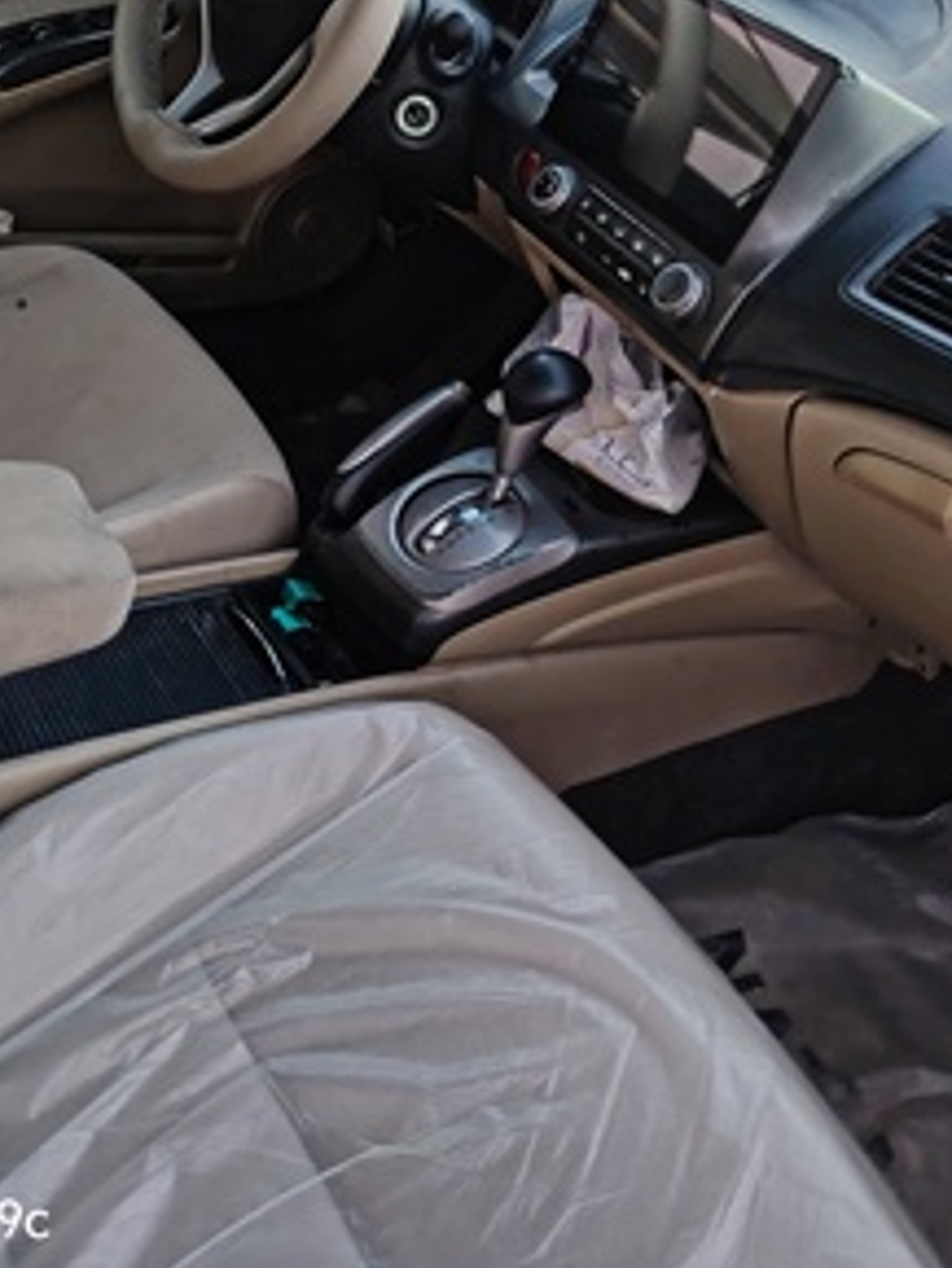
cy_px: 296
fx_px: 1392
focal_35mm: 38
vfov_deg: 46.9
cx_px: 437
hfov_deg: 37.7
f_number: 1.75
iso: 1297
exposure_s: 1/20
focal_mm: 5.25
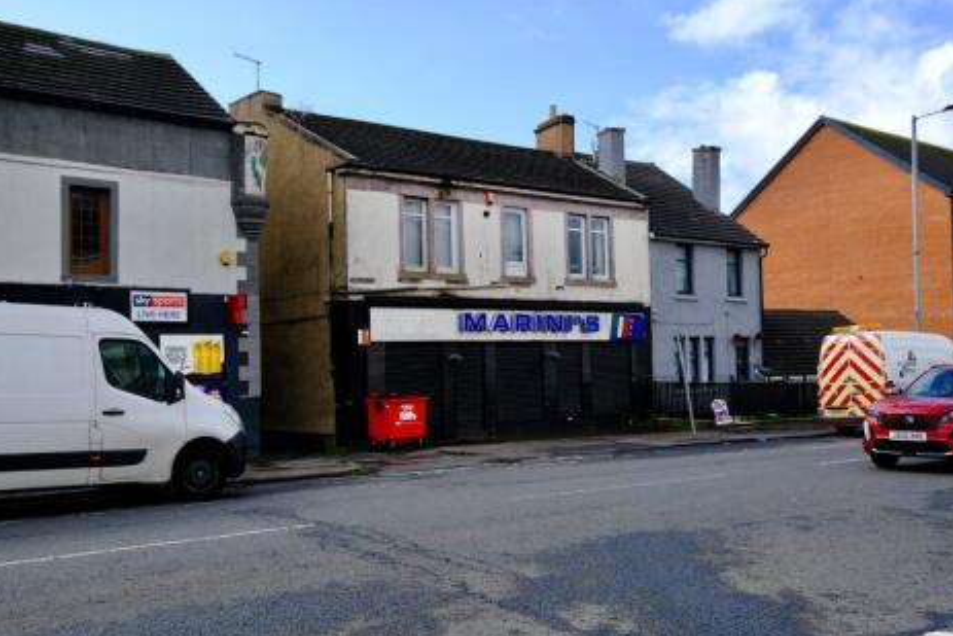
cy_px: 320
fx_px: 980
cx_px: 480
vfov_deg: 36.0
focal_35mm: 37
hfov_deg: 51.9
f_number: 5.6
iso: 160
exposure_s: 1/600
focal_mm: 24
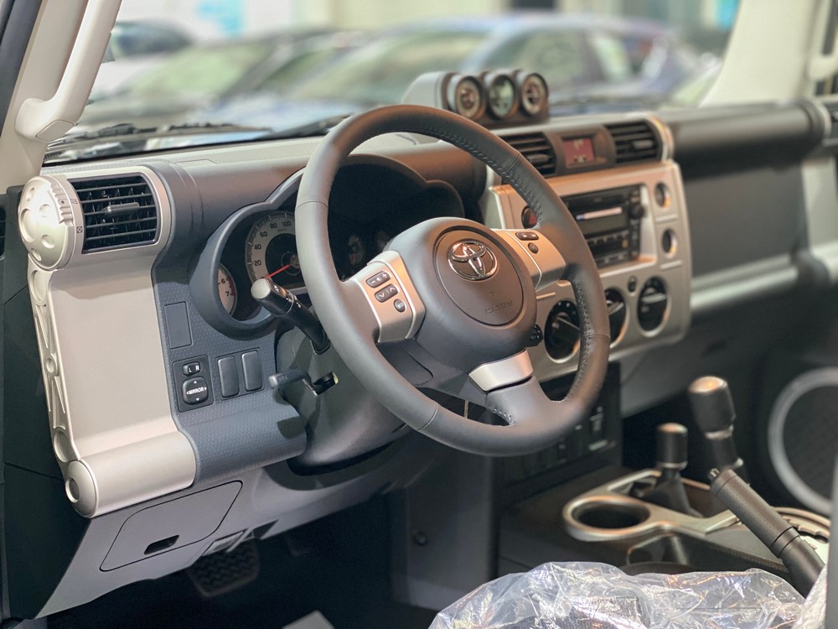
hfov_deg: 36.8
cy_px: 314
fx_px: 1259
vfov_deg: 28.0
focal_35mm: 52
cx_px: 419
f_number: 2
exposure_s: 1/20
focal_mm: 6
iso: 400
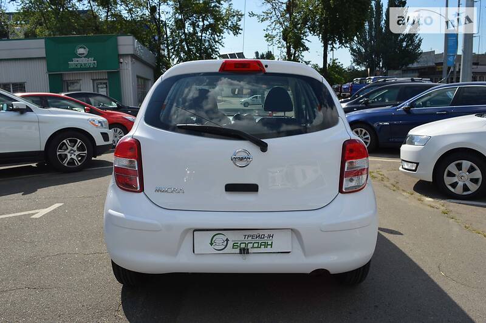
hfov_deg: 67.4
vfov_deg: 47.9
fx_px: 364
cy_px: 162
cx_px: 243
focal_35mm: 27
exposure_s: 1/320
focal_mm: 18
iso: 100
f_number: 9
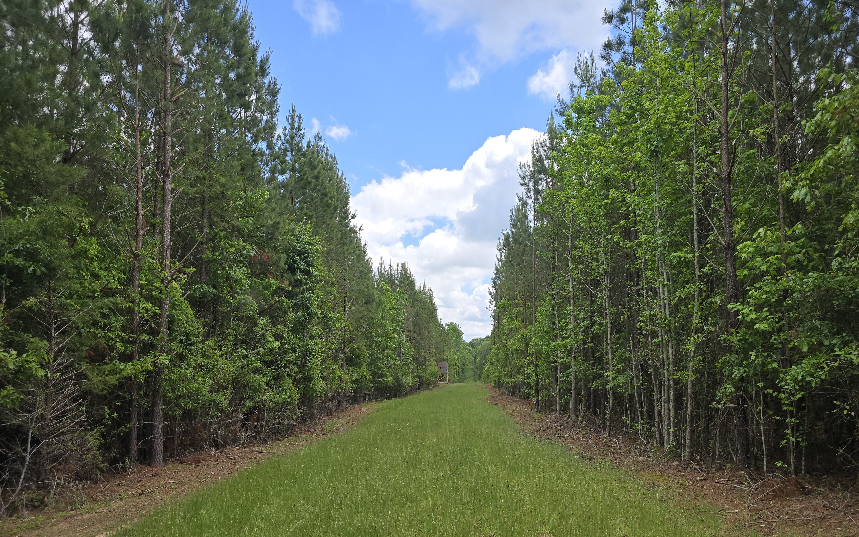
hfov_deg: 72.5
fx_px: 585
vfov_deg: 49.0
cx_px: 436
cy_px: 320
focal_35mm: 25
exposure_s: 1/588
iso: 12
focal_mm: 6.3
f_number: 1.7
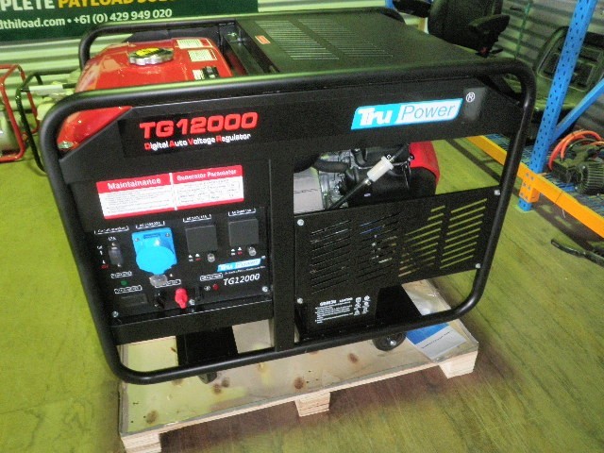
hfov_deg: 63.4
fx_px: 489
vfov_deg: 49.7
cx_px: 302
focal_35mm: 28
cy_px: 226
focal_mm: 5
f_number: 3.5
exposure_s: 1/30
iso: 250
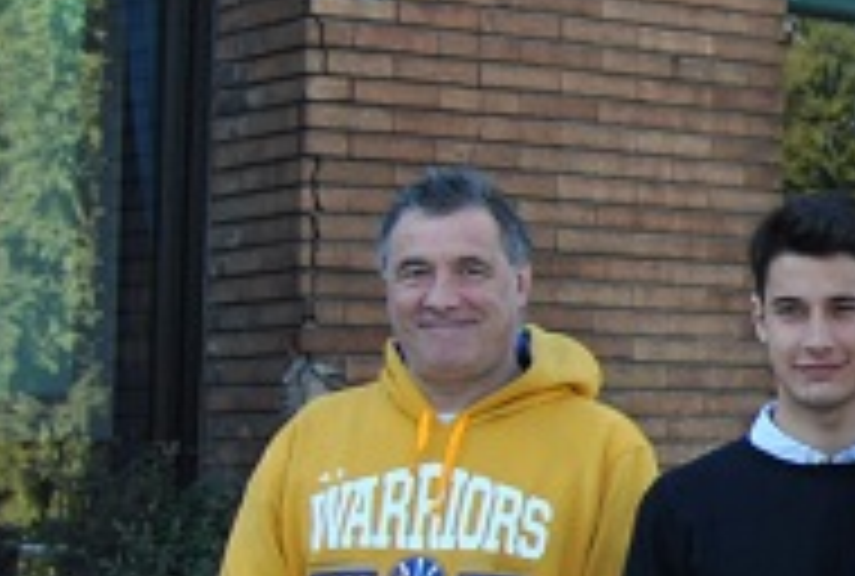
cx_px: 1744
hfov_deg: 12.9
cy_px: 387
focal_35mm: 137
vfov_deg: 10.1
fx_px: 3264
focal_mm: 20
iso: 160
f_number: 5.6
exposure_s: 1/125
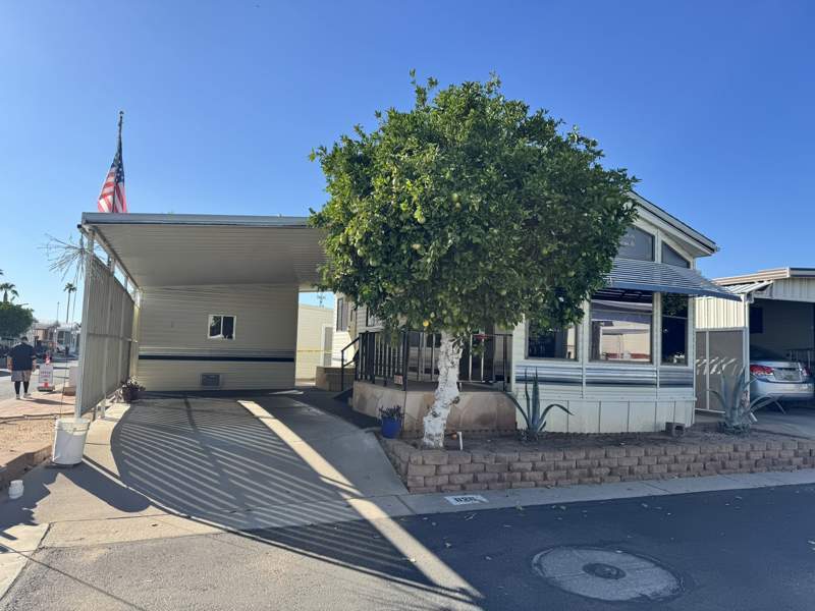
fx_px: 565
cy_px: 306
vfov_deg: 56.8
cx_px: 408
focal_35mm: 24
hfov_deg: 71.6
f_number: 1.78
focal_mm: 6.76
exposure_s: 1/2604
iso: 80
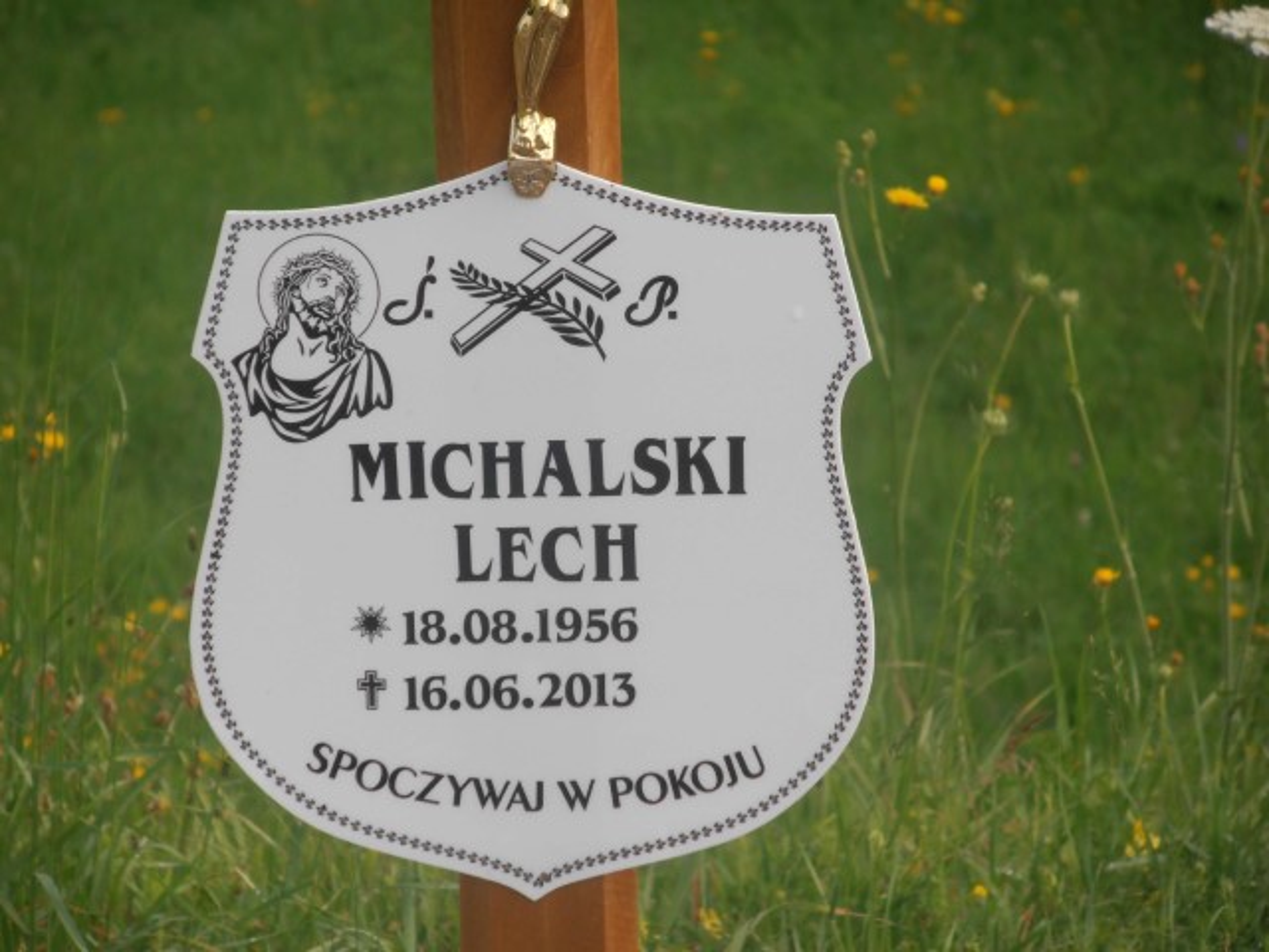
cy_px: 476
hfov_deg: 8.2
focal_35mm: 240
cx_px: 634
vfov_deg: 6.2
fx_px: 8798
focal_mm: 42.54
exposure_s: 1/320
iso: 80
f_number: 5.7
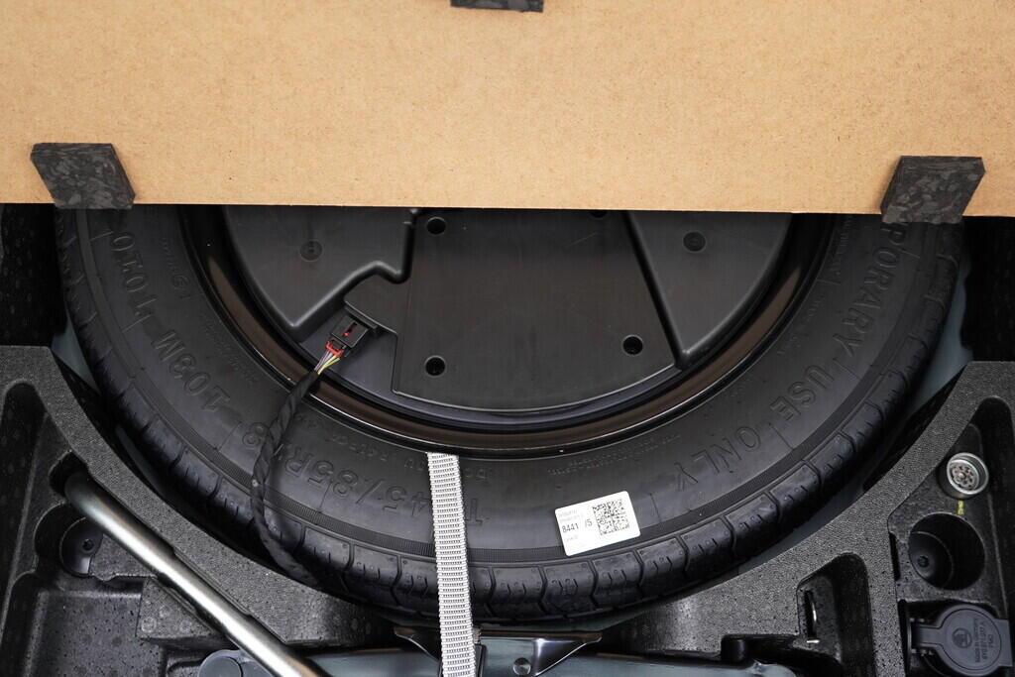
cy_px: 338
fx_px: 1015
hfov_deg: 53.1
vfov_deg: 36.9
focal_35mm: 36
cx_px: 508
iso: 500
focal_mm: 24
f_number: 2.8
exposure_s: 1/40
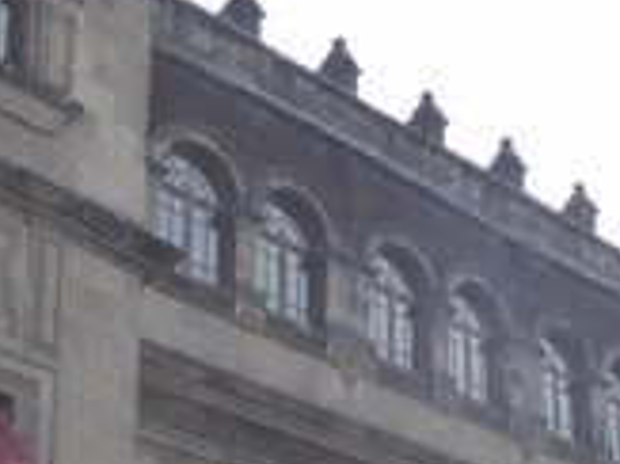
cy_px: 734
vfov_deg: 14.0
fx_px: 1754
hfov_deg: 19.3
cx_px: 662
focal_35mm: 98
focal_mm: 4.3
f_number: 4.5
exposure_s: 1/640
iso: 200
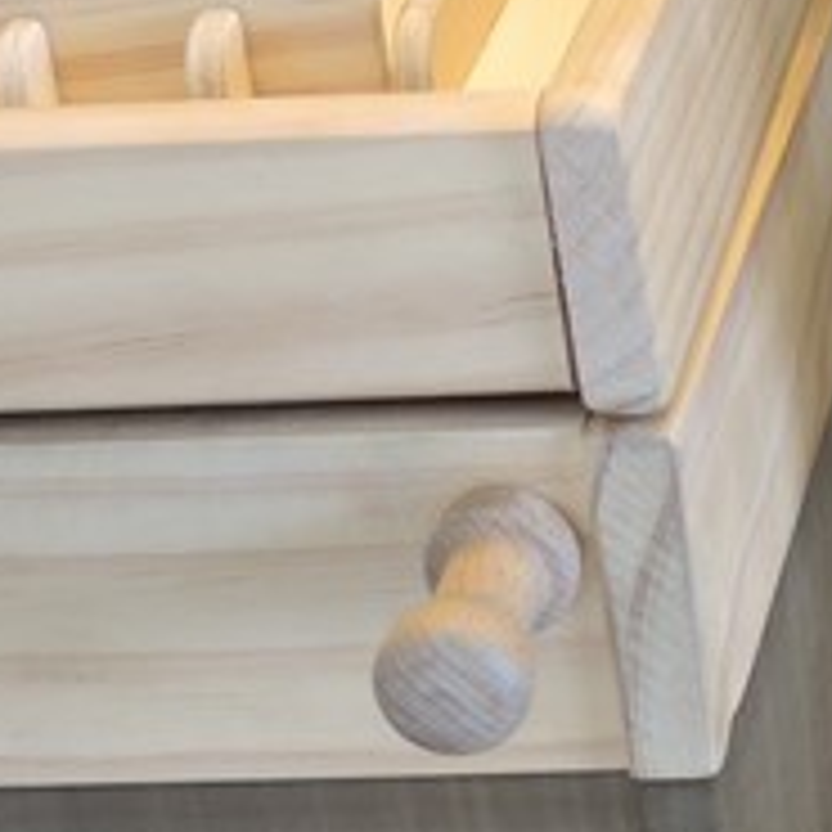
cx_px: 1480
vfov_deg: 12.6
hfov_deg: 11.8
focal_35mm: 137
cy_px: 792
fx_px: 3725
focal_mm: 6
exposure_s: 1/30
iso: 180
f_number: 2
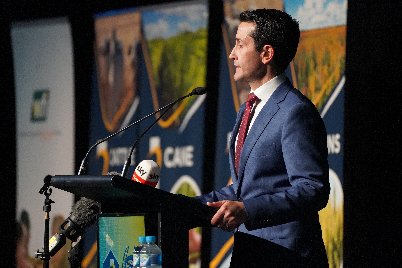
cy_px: 115
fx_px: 5114
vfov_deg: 3.0
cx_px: 207
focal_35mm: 458
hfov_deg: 4.5
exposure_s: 1/500
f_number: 5.6
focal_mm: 400
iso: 10000
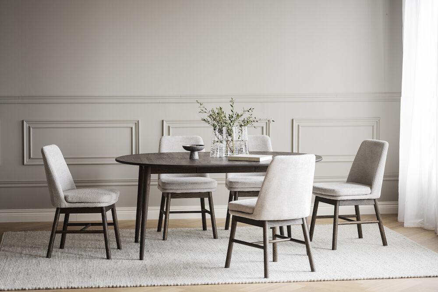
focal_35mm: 85
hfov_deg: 23.9
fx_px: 1034
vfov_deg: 16.1
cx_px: 219
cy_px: 146
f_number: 1.8
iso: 320
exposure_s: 1/250
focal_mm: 85
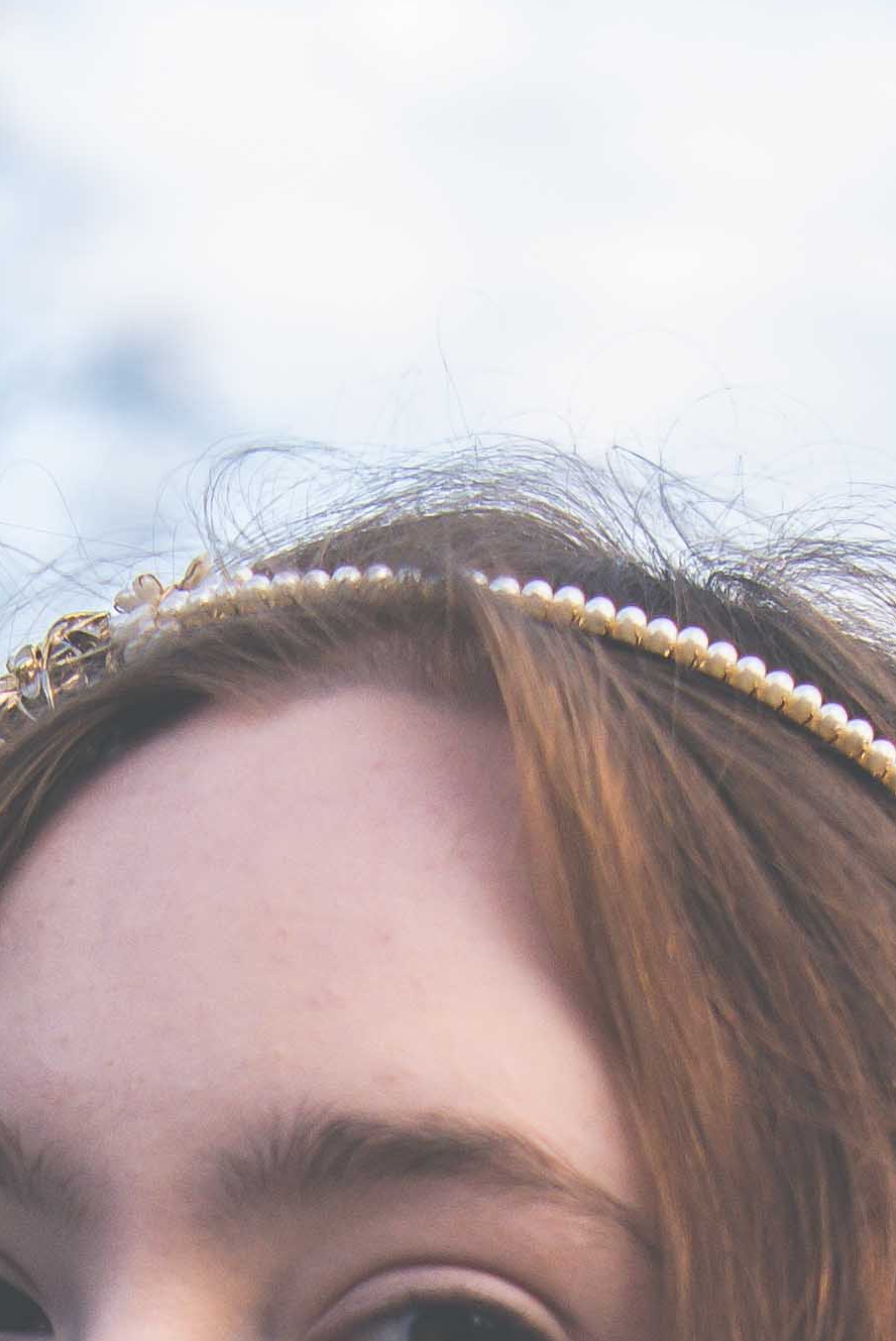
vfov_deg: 11.6
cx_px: 184
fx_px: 6190
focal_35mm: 166
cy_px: 2284
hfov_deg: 8.3
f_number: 2.8
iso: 500
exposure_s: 1/1250
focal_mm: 30
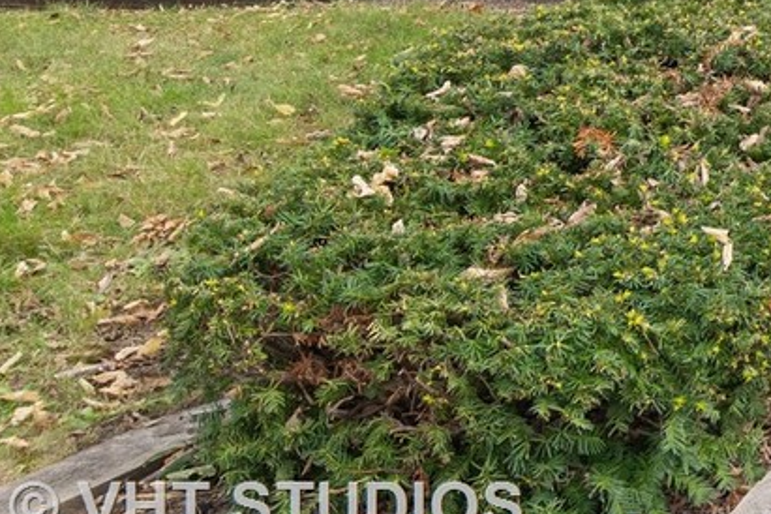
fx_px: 1520
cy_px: -403
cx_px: 1366
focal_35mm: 71
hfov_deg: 20.6
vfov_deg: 16.2
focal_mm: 12
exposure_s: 1/40
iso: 200
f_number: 8
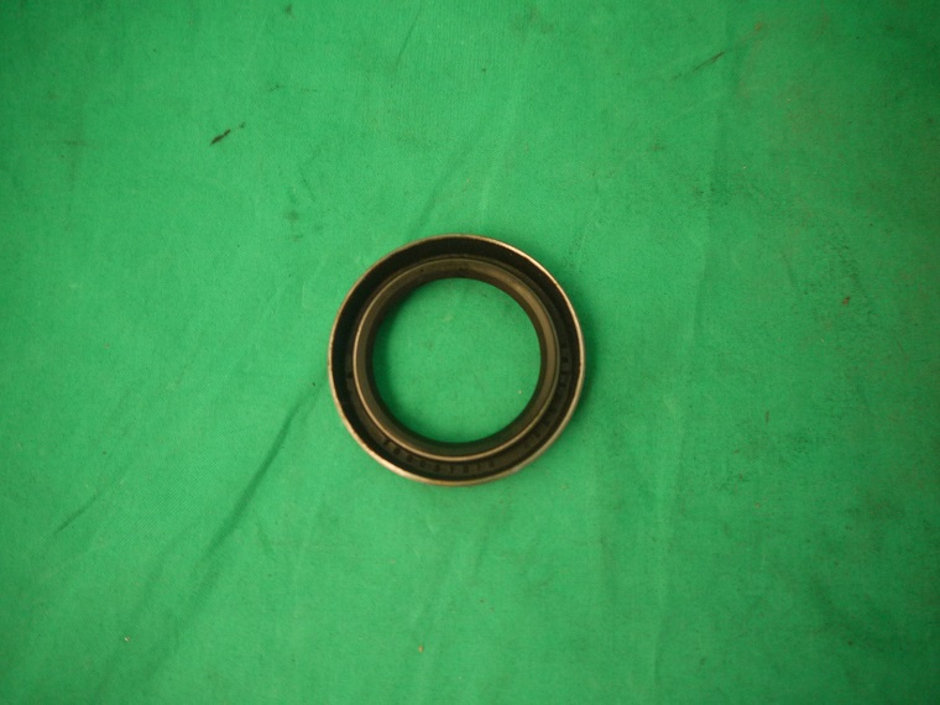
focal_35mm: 30
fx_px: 815
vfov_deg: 46.8
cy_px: 352
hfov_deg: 60.0
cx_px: 470
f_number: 3.5
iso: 800
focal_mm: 15
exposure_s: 1/80
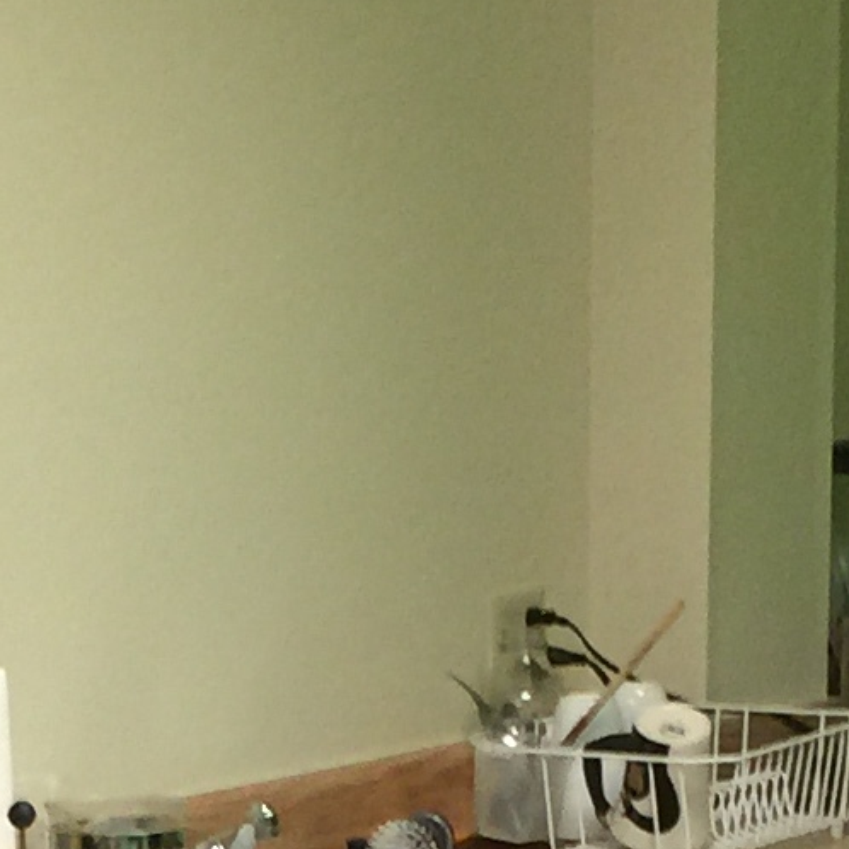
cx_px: 245
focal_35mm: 168
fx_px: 4662
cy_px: 1606
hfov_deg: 10.4
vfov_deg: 9.8
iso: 50
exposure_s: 1/15
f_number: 2.2
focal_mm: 4.15
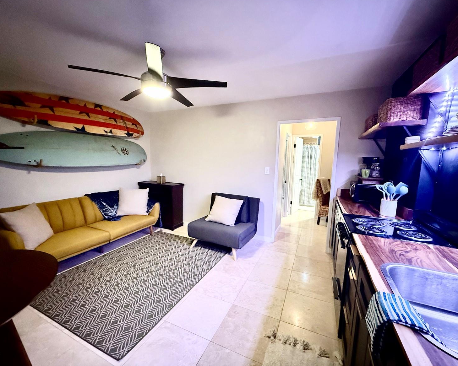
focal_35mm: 15
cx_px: 224
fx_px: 203
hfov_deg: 96.8
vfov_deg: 84.0
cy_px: 184
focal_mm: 2.22
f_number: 2.2
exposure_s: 1/40
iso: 1000
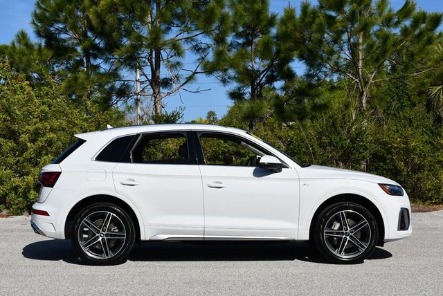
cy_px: 148
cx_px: 222
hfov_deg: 31.4
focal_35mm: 64
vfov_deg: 21.3
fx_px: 788
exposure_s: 1/320
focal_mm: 32
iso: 100
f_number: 9
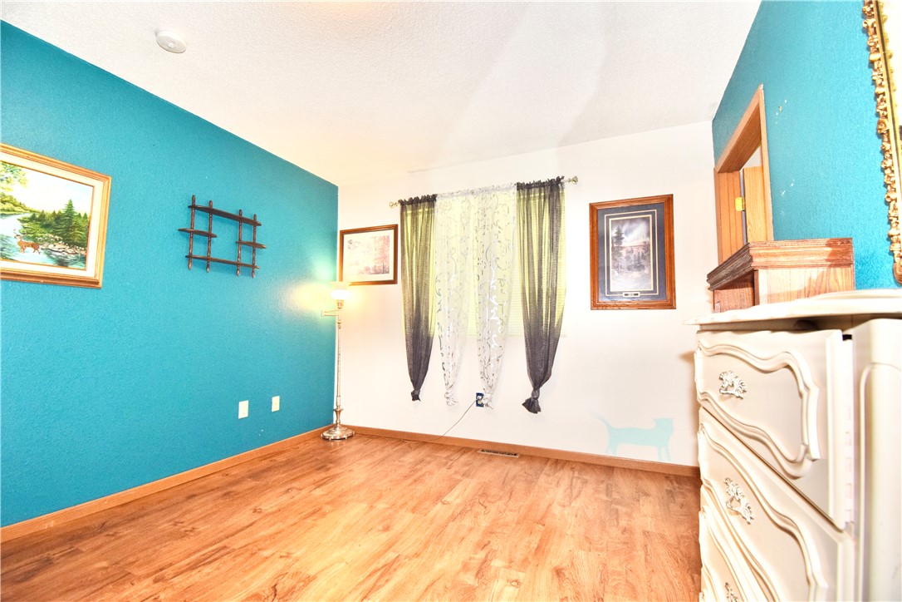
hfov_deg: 100.4
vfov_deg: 77.3
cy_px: 301
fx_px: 376
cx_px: 451
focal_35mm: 15
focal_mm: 10
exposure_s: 1/60
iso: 800
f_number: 7.1
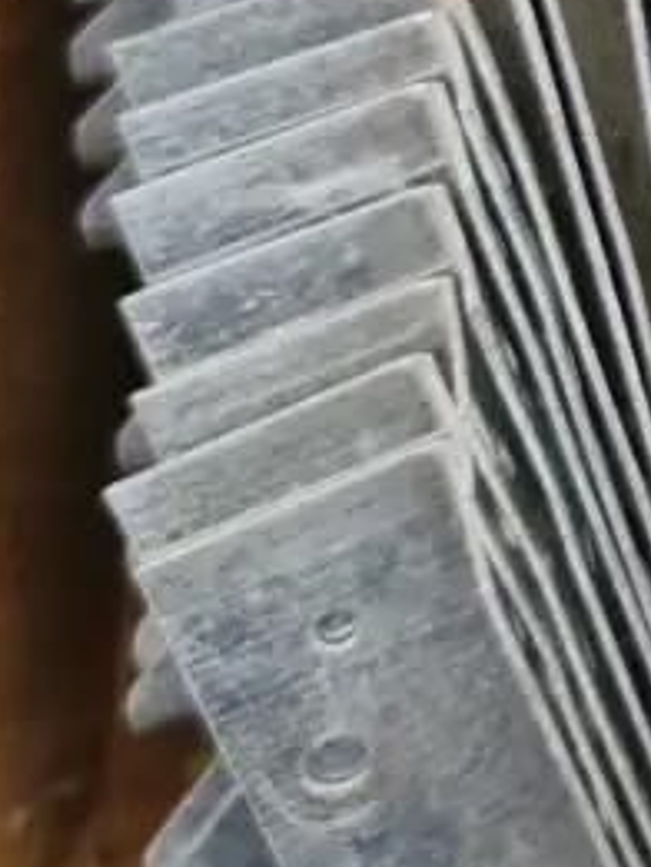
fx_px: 2455
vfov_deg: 18.8
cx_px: 1149
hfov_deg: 13.6
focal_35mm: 98
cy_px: -209
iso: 50
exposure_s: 1/120
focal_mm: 7
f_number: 1.8
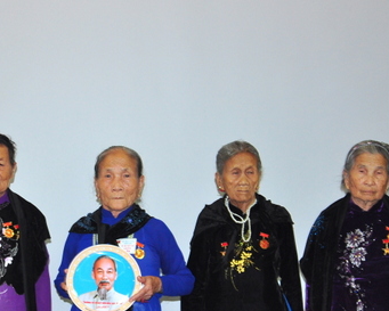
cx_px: 121
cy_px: 194
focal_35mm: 280
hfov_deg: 6.9
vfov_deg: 5.5
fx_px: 3226
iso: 500
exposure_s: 1/60
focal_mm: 85
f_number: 5.6
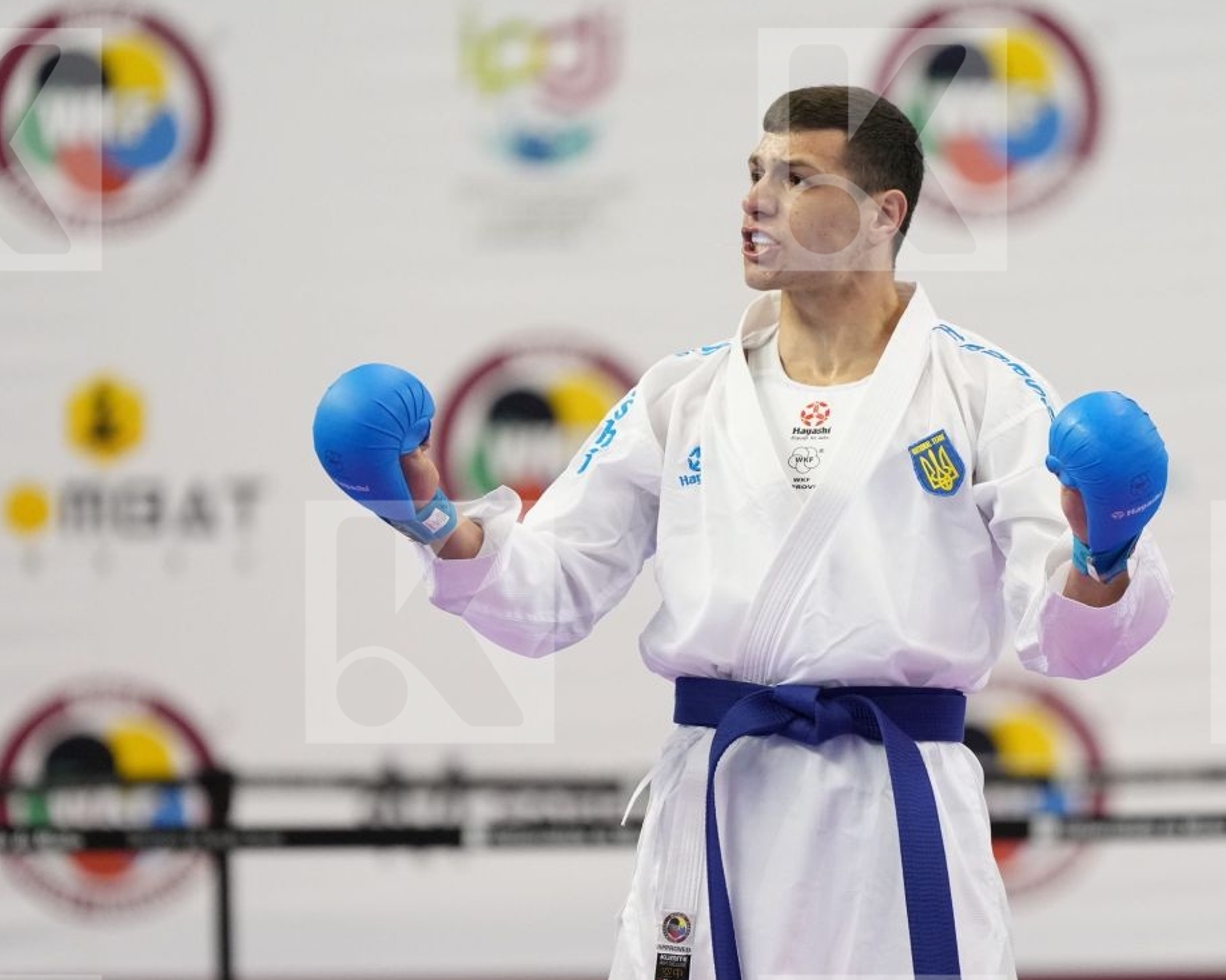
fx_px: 13350
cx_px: 883
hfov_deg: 5.3
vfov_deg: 4.2
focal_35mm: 368
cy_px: 622
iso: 3200
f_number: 2.8
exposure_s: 1/1000
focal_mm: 200
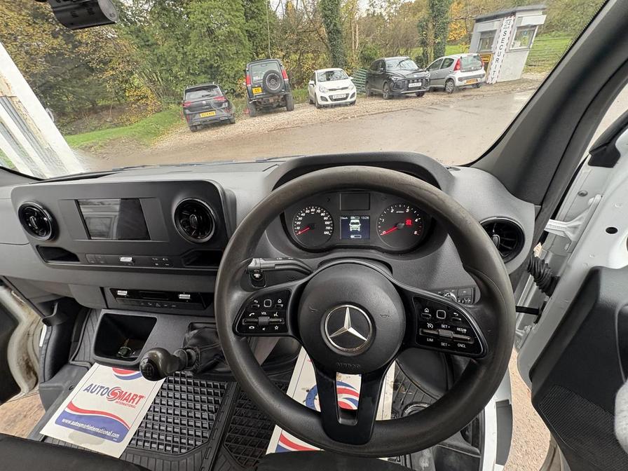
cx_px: 314
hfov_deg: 102.1
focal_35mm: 14
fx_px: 254
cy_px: 236
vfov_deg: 85.7
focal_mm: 2.22
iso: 200
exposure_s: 1/62
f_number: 2.2
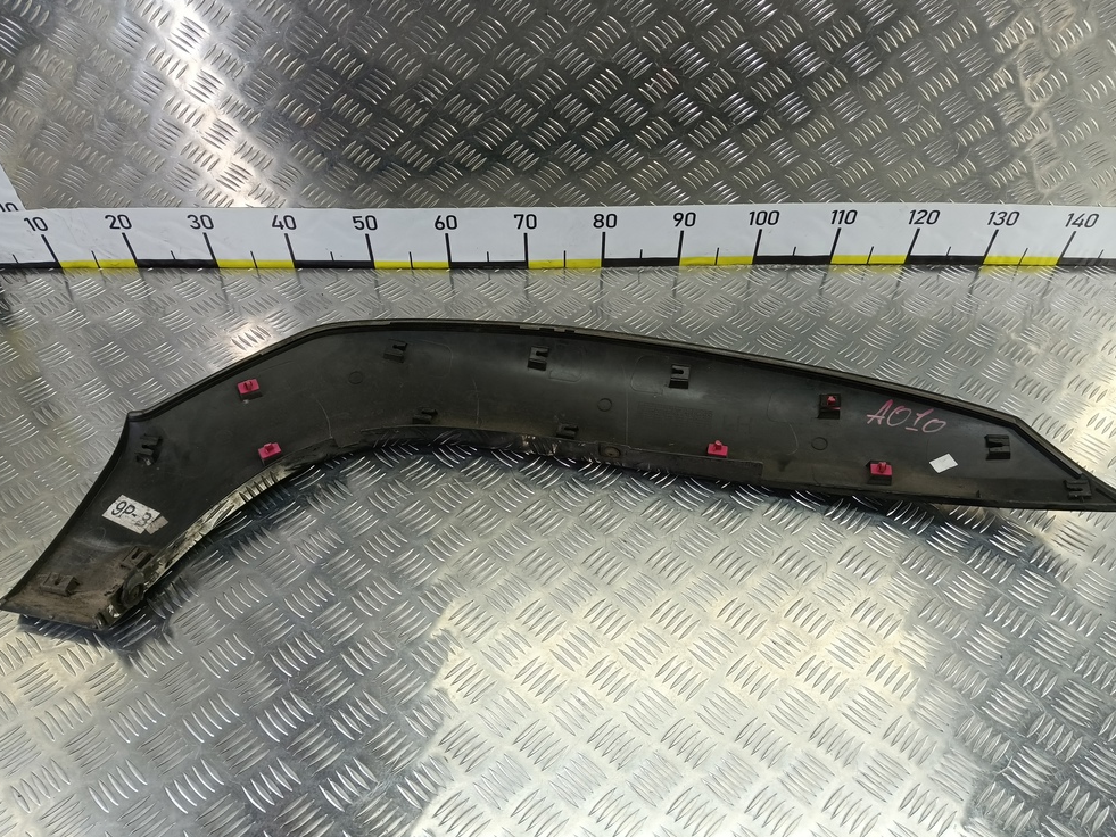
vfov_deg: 56.8
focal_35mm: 24
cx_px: 570
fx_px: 774
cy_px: 409
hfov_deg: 71.6
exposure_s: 1/50
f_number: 1.6
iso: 101
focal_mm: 4.11
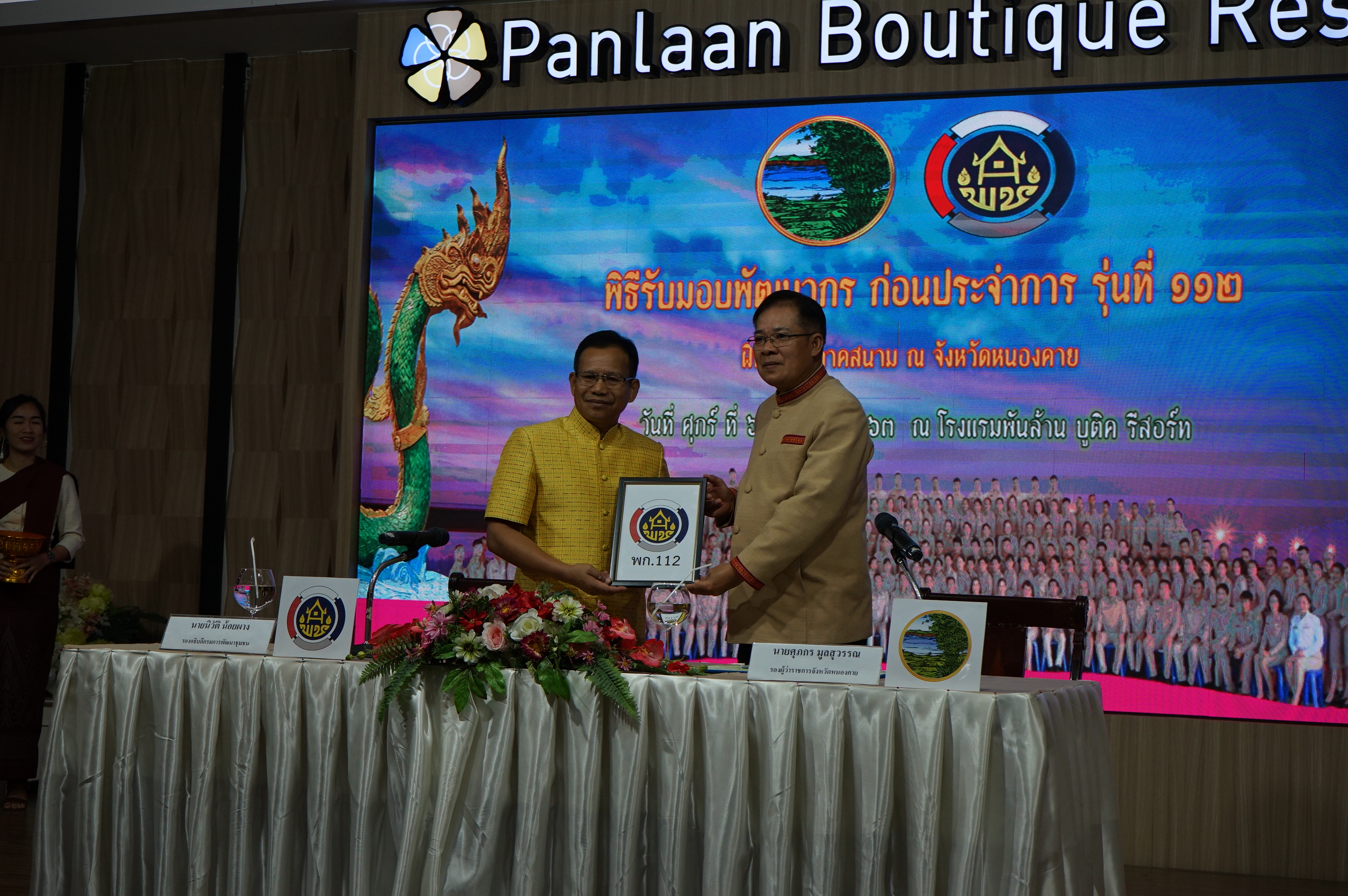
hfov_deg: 34.5
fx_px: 2170
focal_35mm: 58
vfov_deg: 23.3
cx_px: 674
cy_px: 448
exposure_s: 1/125
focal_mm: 58
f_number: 8
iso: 800
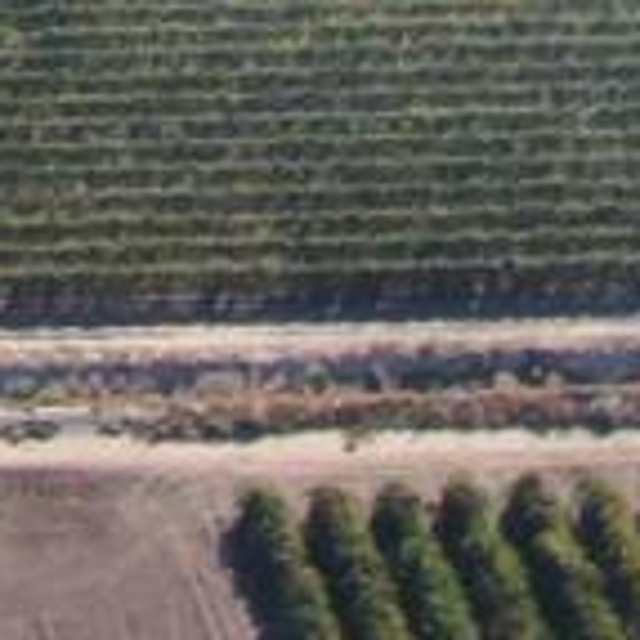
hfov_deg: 7.3
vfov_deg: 6.7
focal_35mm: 232
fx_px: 4853
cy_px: -1425
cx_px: -564
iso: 100
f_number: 2.8
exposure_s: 1/800
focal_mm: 4.48
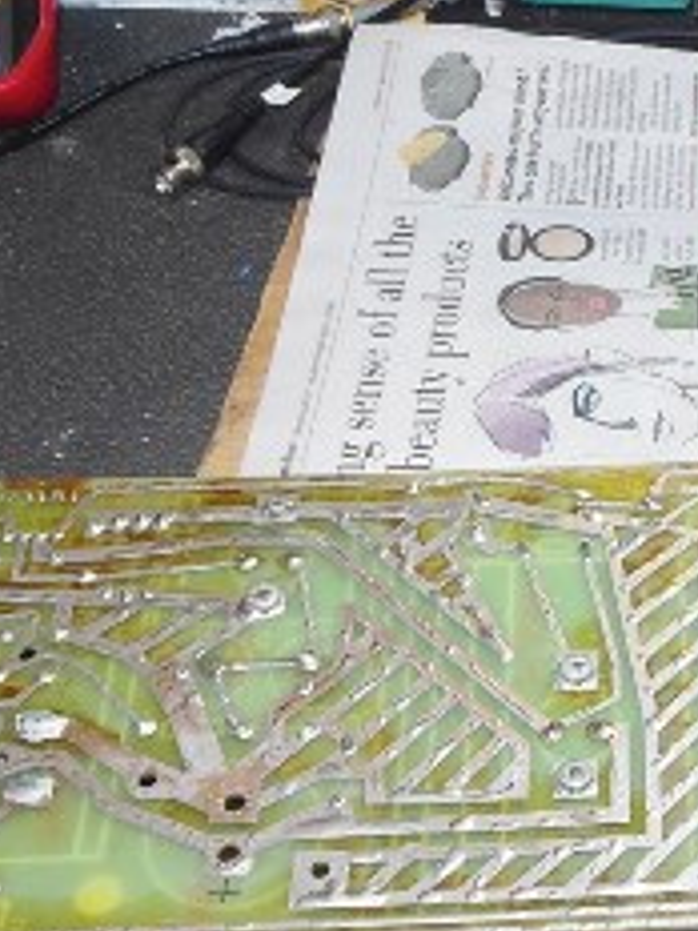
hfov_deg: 25.0
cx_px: 674
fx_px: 1506
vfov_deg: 34.1
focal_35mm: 56
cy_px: 598
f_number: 3.3
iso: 200
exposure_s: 1/30
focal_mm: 5.2
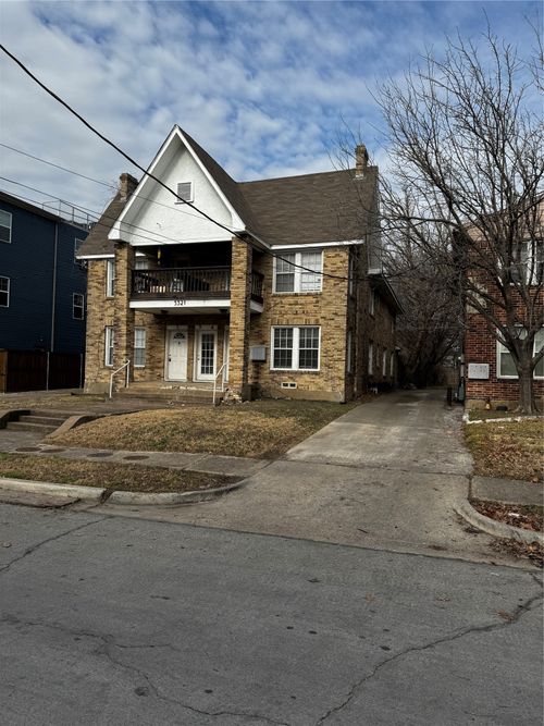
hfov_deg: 56.8
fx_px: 503
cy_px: 363
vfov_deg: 71.6
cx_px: 272
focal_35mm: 24
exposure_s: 1/4310
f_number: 1.78
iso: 80
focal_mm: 6.76
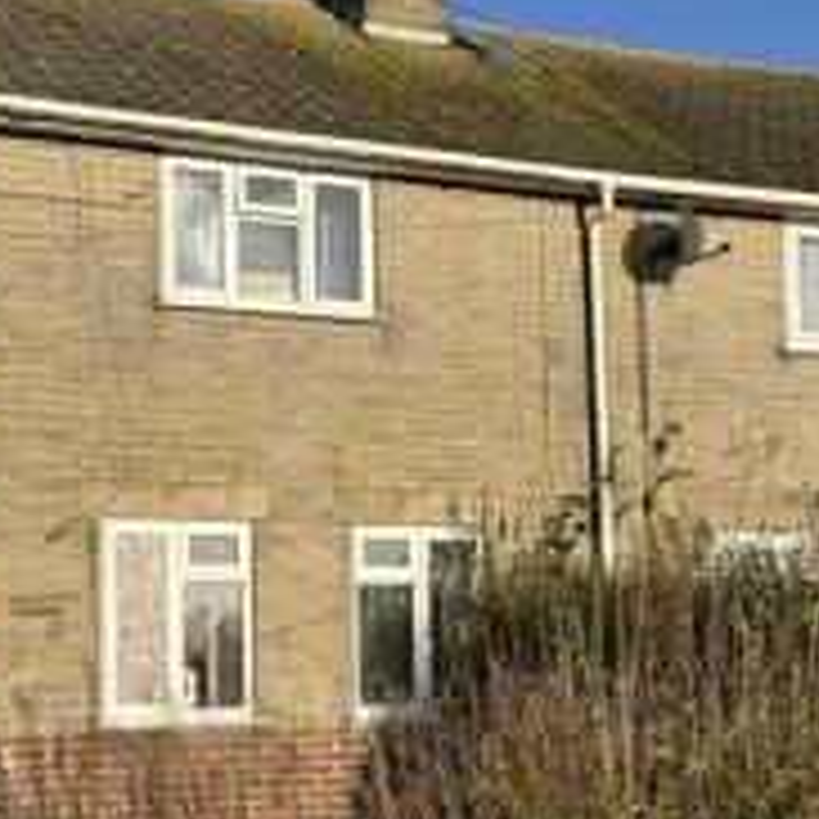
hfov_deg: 25.3
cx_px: 313
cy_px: 529
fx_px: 1820
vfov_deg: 25.3
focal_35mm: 68
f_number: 1.78
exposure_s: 1/4049
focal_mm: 6.76
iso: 80
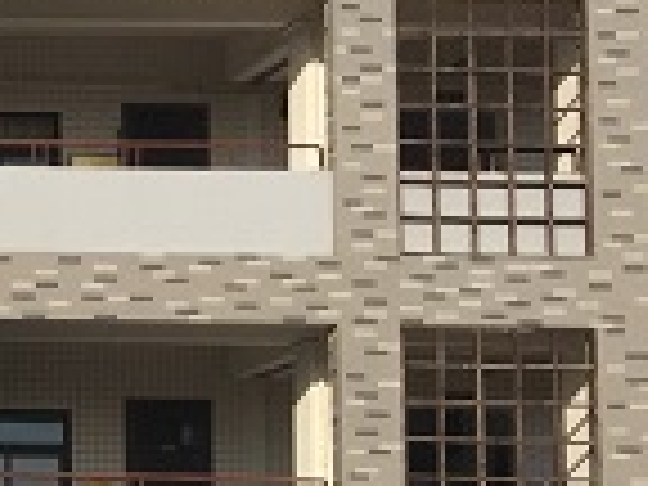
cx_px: -868
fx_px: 2565
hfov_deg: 11.9
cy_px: 612
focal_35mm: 137
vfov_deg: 10.6
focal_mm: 4.15
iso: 32
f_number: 2.2
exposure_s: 1/2475
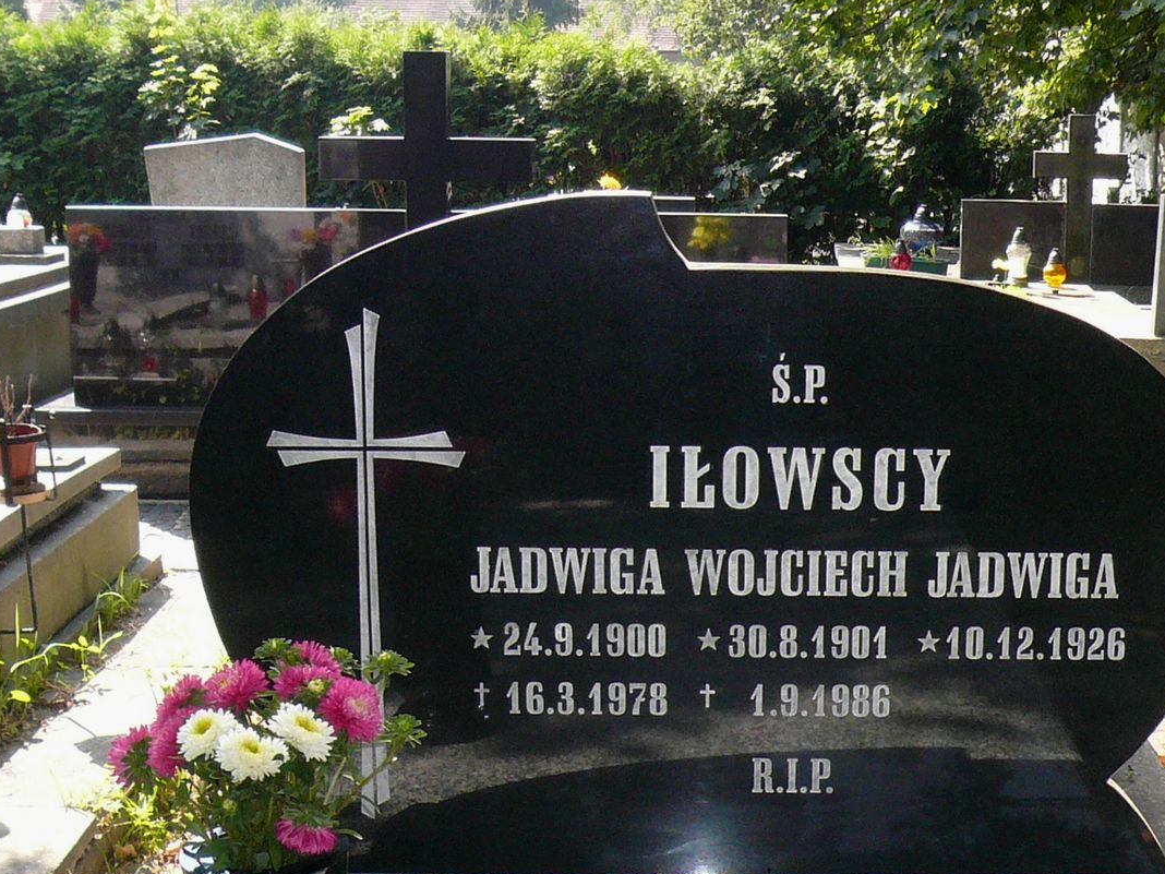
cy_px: 569
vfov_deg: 24.7
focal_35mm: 59
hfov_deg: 32.4
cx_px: 795
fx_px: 1986
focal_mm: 4.6
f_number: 2.8
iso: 100
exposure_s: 1/250
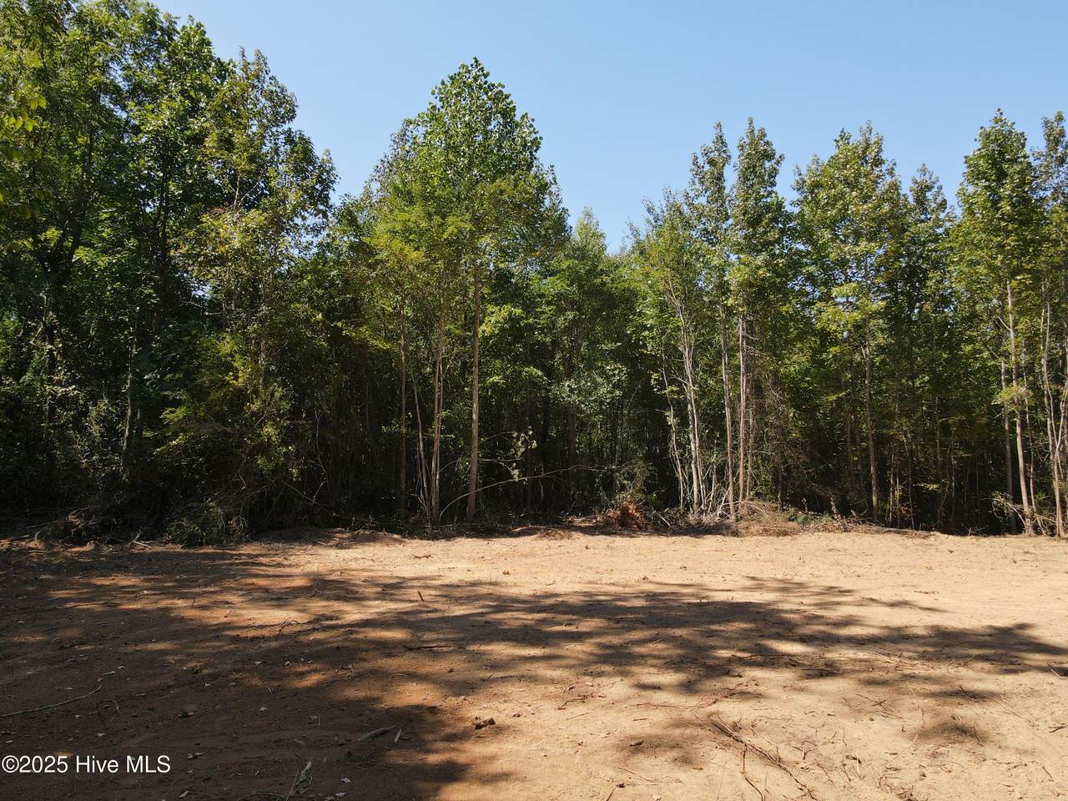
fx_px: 740
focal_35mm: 24
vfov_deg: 56.8
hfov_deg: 71.6
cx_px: 534
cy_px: 400
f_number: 2.8
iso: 100
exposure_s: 1/350
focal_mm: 4.5
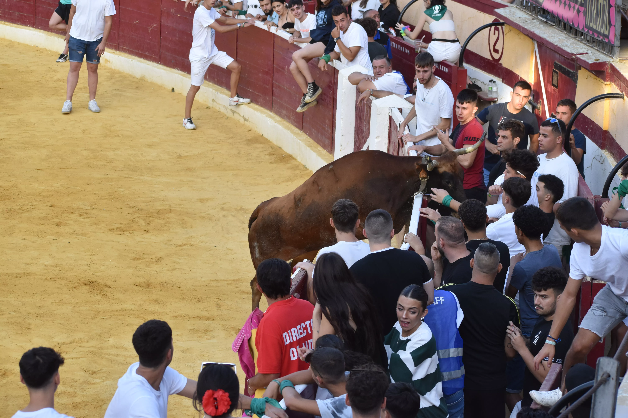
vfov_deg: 13.0
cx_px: 314
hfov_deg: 19.5
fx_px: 1832
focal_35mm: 105
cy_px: 209
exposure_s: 1/640
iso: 800
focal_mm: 70
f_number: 6.3
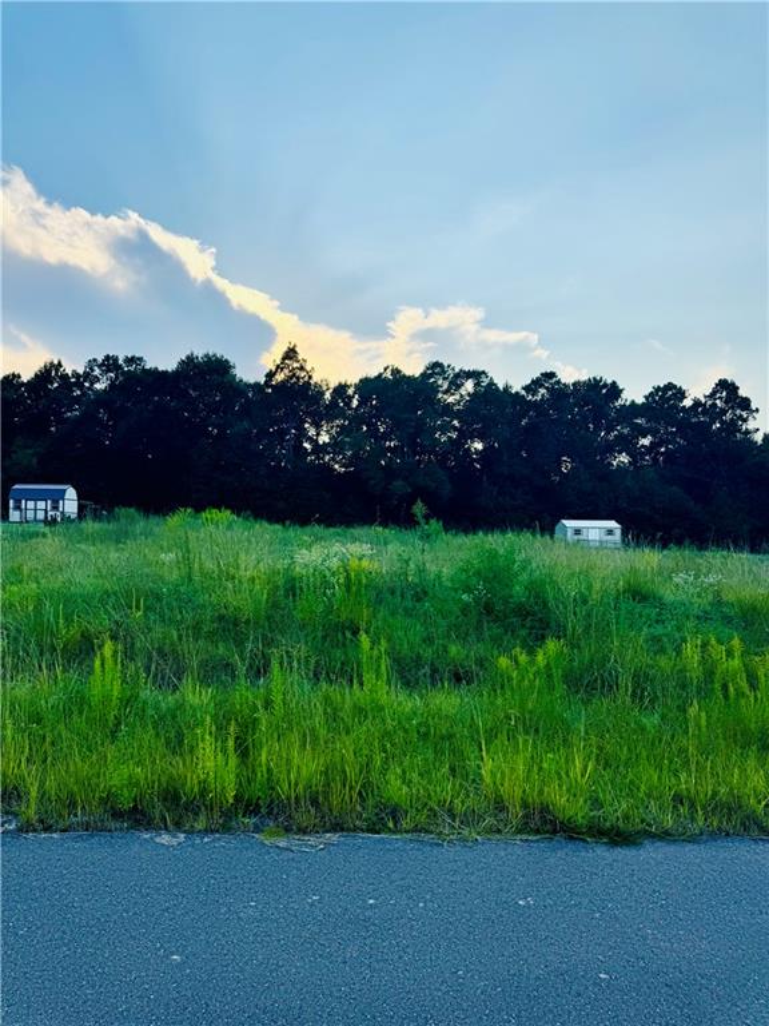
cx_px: 384
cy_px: 513
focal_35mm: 24
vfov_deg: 71.6
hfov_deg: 56.8
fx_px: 711
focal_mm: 6.76
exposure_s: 1/3597
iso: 80
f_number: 1.78
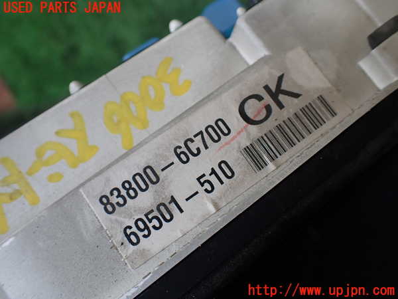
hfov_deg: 60.0
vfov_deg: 46.8
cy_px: 150
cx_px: 199
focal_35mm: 30
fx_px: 345
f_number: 2.3
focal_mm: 5.4
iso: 125
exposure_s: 1/125
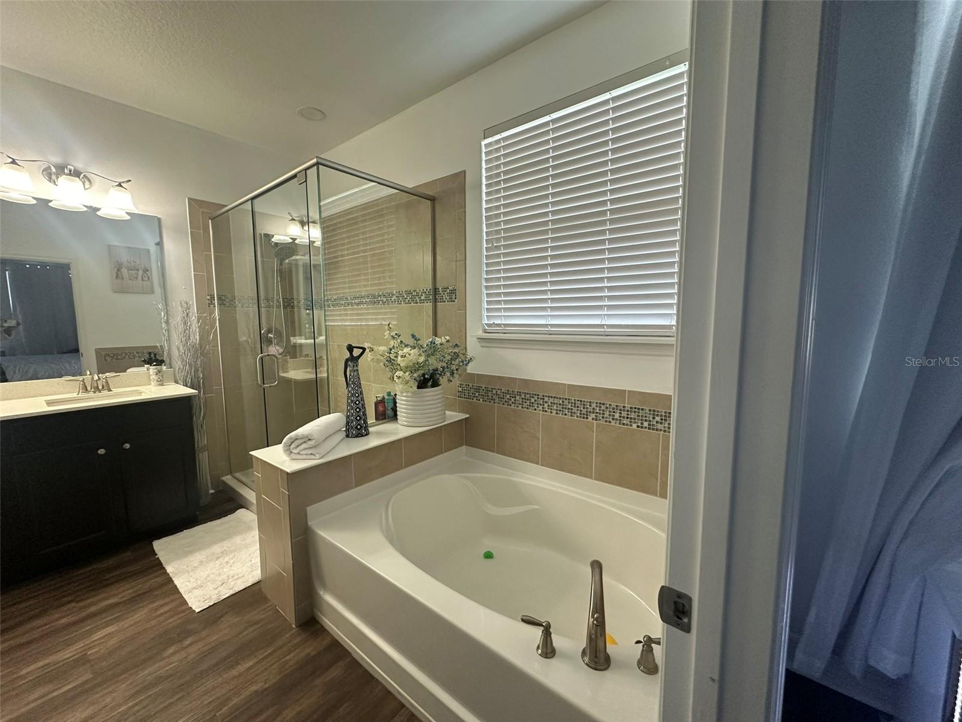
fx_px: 389
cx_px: 481
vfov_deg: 85.7
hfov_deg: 102.1
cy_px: 361
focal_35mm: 14
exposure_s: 1/120
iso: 250
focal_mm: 2.22
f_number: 2.2
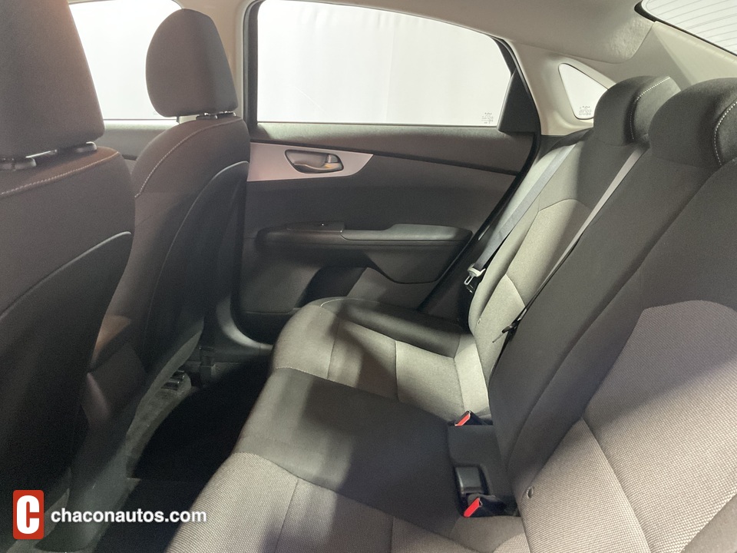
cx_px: 368
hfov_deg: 61.7
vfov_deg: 48.2
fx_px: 617
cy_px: 276
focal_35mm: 29
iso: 400
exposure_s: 1/30
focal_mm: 3
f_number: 1.8
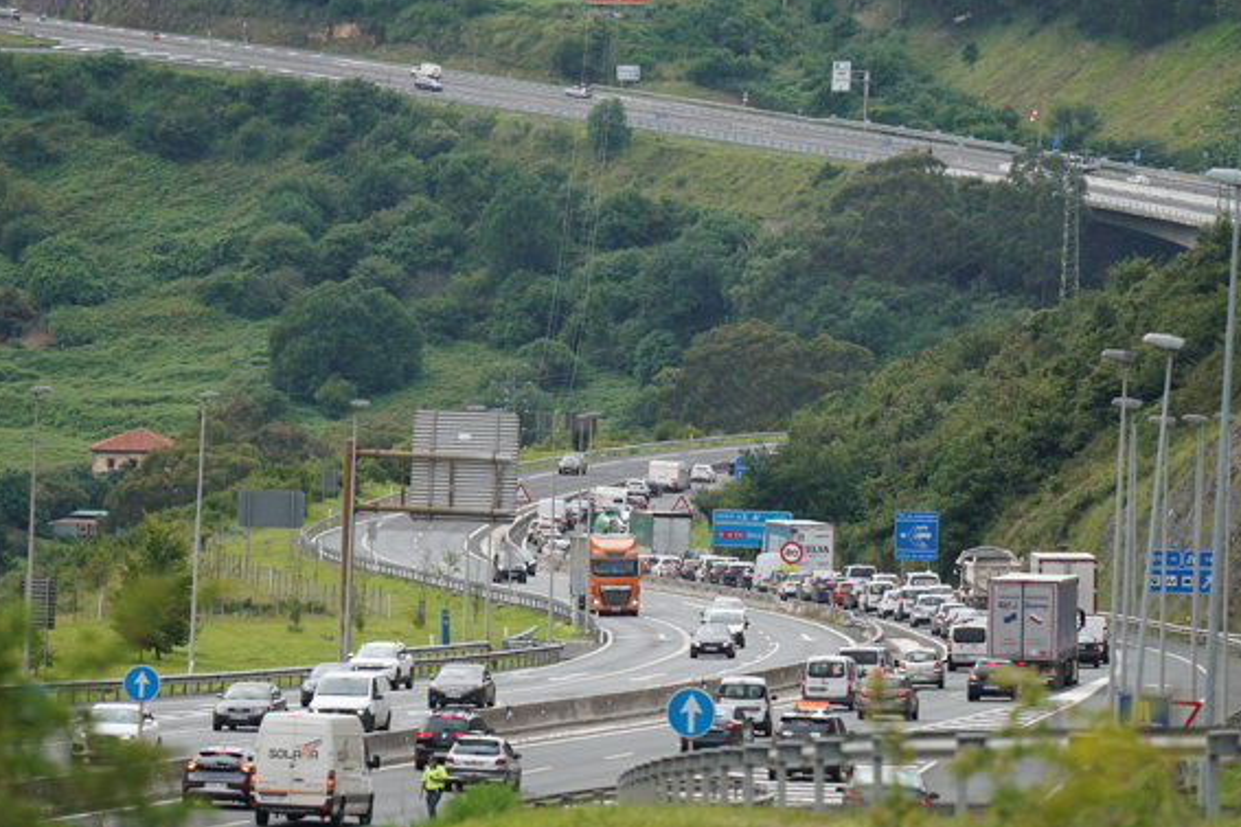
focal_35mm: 366
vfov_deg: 3.8
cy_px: 364
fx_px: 12612
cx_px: 568
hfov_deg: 5.6
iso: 100
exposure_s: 1/800
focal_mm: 200
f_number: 3.2
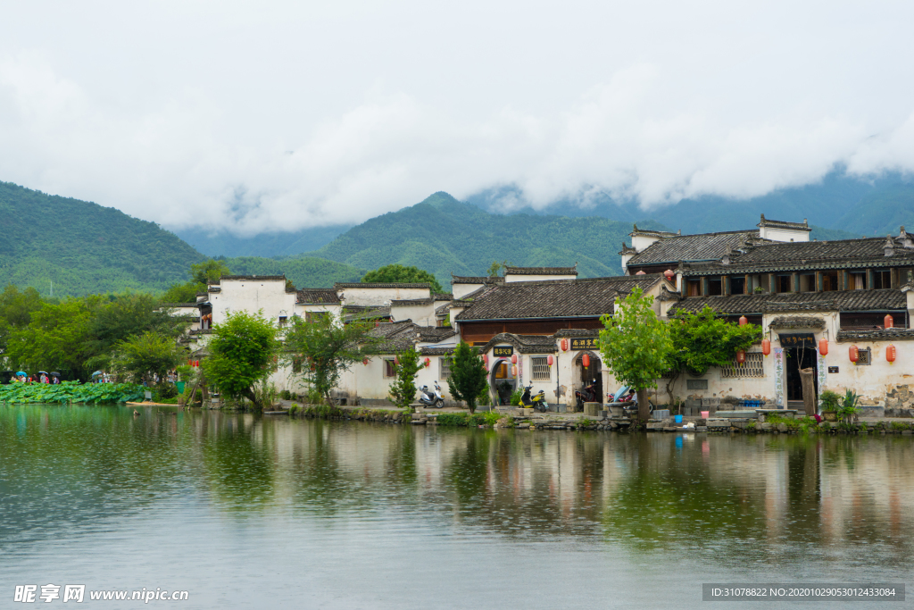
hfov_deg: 35.6
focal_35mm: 56
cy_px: 305
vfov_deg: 24.2
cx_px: 457
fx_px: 1422
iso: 400
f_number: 8
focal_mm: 56
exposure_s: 1/800
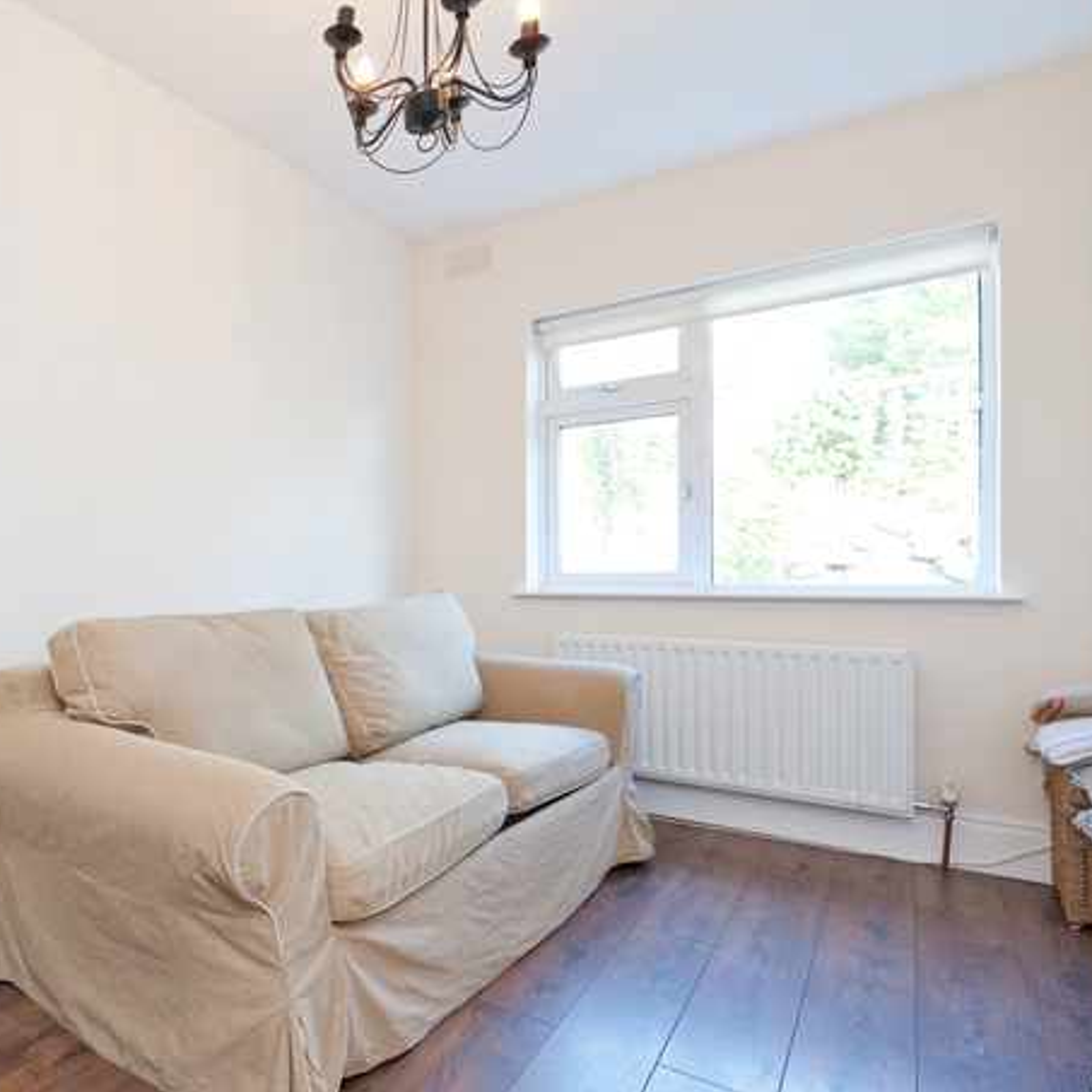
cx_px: 270
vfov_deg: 72.1
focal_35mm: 21
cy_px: 540
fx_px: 749
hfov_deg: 67.5
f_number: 8
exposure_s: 1/15
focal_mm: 14
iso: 400
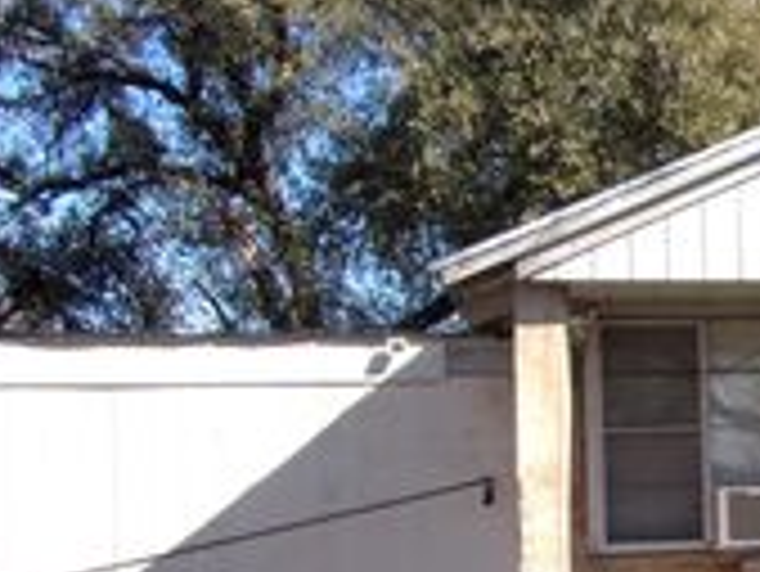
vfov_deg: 20.5
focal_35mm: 71
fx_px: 1560
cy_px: 444
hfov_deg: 23.7
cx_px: 1021
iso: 80
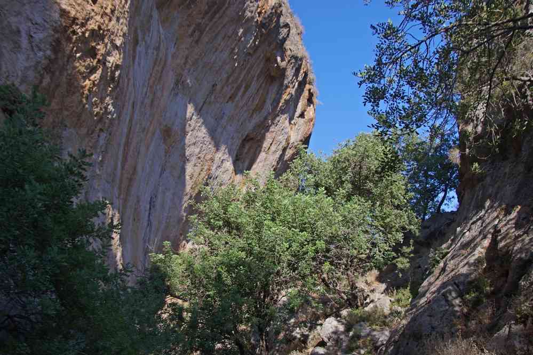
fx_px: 489
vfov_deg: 40.0
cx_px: 266
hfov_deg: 57.2
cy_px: 178
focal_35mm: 33
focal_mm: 21.9
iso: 200
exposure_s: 1/160
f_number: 5
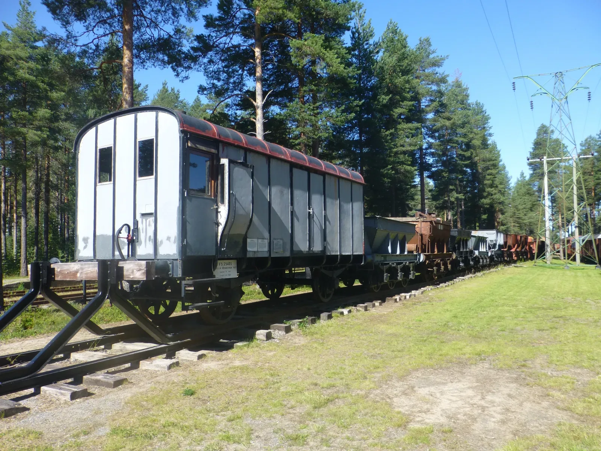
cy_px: 226
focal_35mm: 27
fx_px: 469
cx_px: 300
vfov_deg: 51.4
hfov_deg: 65.3
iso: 100
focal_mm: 4.8
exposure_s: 1/500
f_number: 4
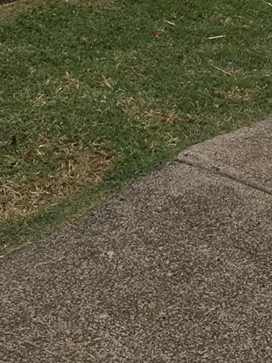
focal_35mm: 143
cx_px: 263
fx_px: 1499
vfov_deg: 12.8
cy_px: -248
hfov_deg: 10.3
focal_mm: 4.15
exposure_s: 1/1709
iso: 25
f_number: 2.2
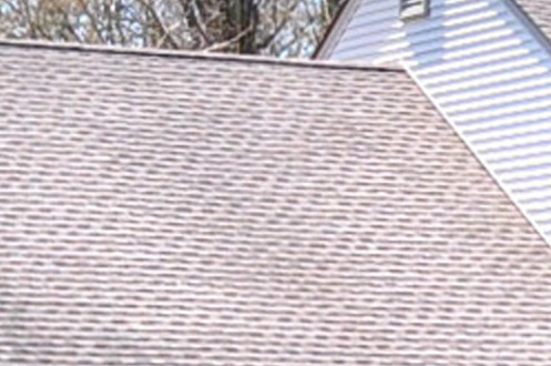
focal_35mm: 175
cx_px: 384
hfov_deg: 11.7
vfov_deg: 7.7
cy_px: 543
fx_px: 2675
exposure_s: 1/250
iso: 400
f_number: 9
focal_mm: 20
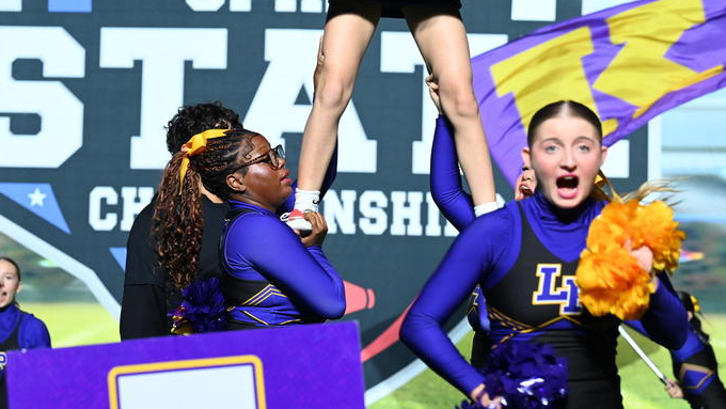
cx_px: 360
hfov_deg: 14.0
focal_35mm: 154
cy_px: 62
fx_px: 2966
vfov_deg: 7.9
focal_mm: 100
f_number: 5
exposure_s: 1/400
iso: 3200
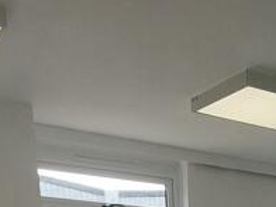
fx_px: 542
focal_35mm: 68
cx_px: 284
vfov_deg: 13.9
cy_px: 517
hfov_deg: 26.8
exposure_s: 1/259
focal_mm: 1.74
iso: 50
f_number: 2.2
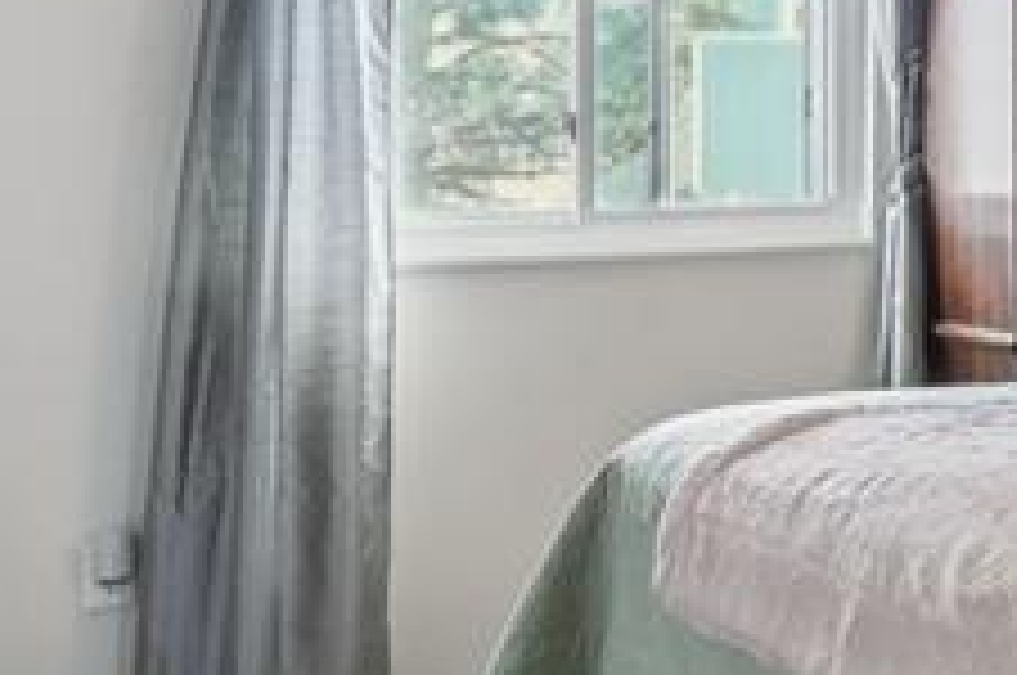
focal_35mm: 68
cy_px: 104
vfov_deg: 19.7
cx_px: 1620
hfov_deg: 22.7
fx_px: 1918
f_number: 8
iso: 800
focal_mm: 10
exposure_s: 1/4
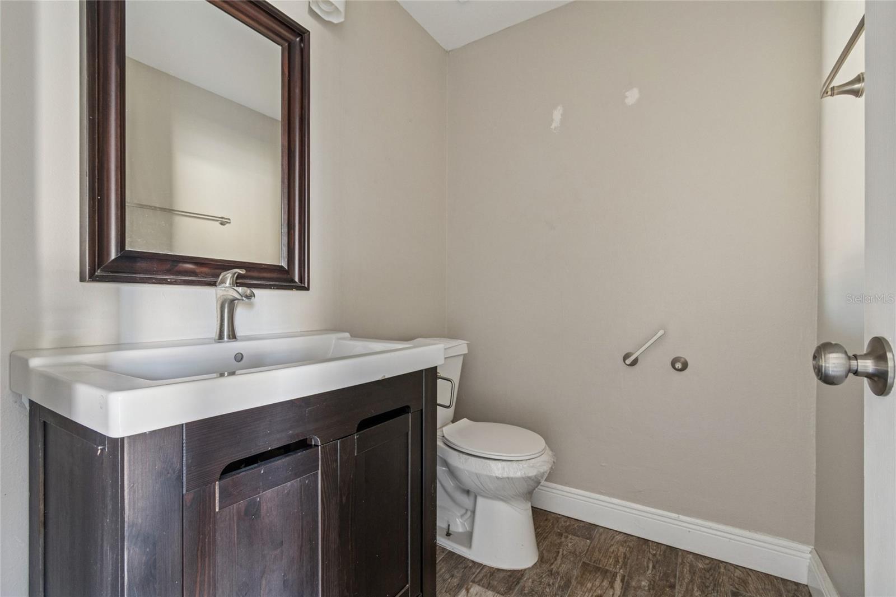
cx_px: 448
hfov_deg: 100.4
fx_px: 373
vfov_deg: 77.3
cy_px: 298
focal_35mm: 15
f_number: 7.1
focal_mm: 10
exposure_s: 1/2.5
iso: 640
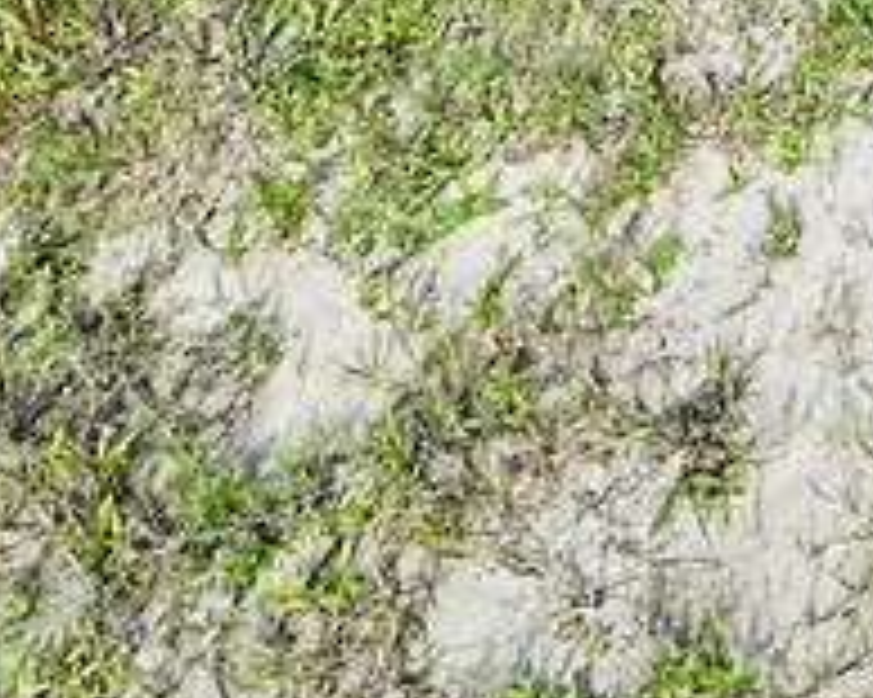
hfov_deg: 22.0
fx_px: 1859
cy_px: -896
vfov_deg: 14.9
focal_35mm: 72
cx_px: 1305
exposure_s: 1/972
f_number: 2.2
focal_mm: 2.22
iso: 40
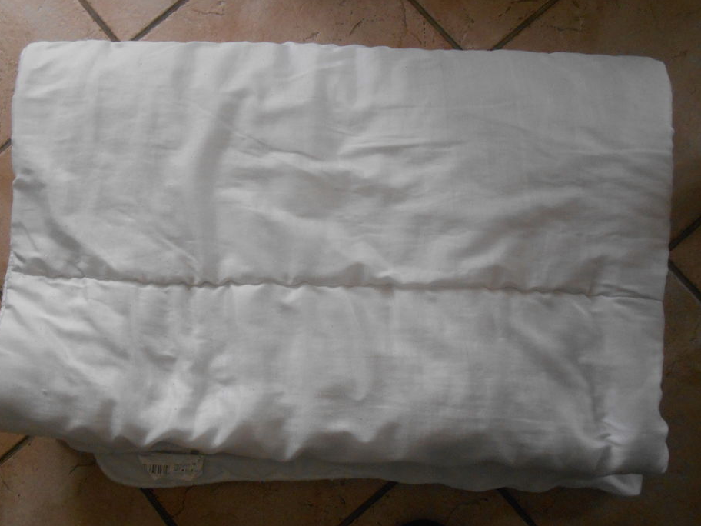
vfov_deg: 41.8
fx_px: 689
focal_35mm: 34
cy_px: 286
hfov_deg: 53.9
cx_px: 324
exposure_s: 1/30
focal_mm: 5.5
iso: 400
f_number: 3.6
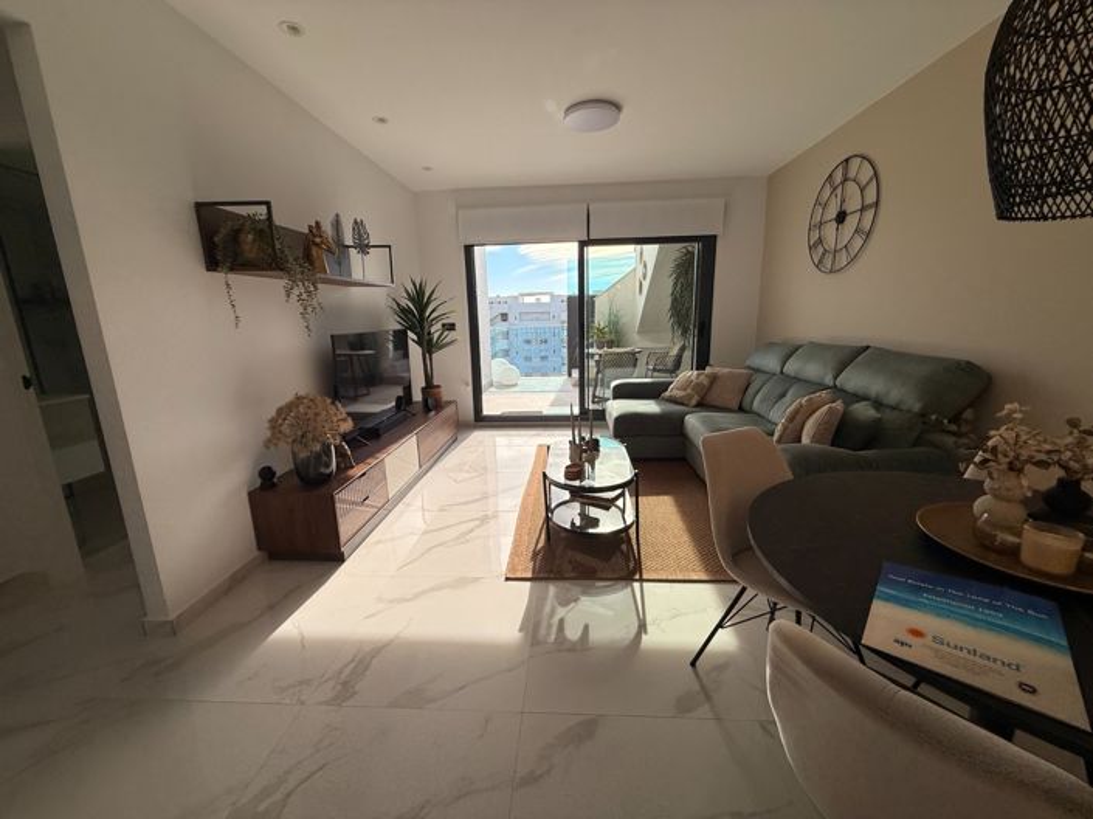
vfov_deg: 85.6
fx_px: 442
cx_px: 546
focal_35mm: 14
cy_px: 410
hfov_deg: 102.1
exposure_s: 1/1125
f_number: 2.2
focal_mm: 2.22
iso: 64
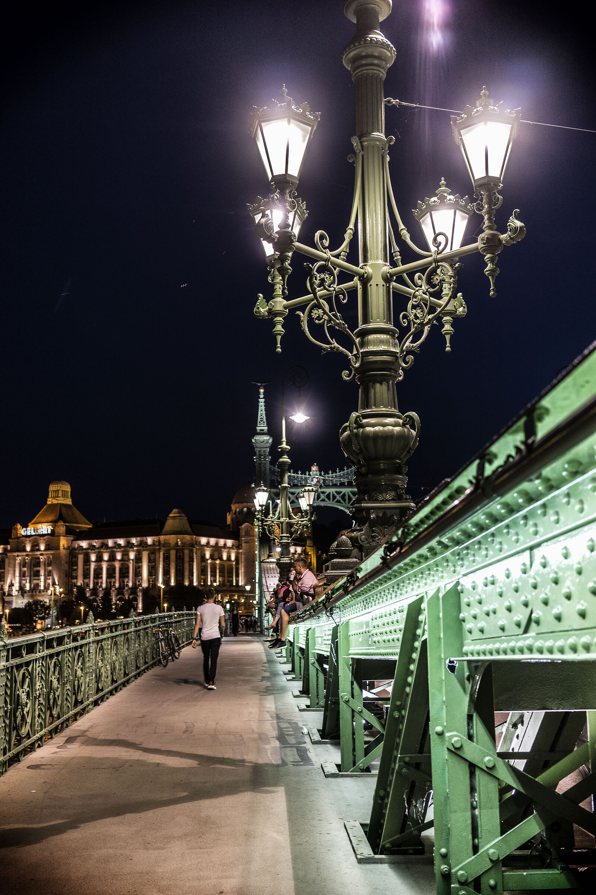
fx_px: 869
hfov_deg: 37.9
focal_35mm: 35
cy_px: 448
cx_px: 298
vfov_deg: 54.4
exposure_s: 1/15
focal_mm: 35
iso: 320
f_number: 2.8
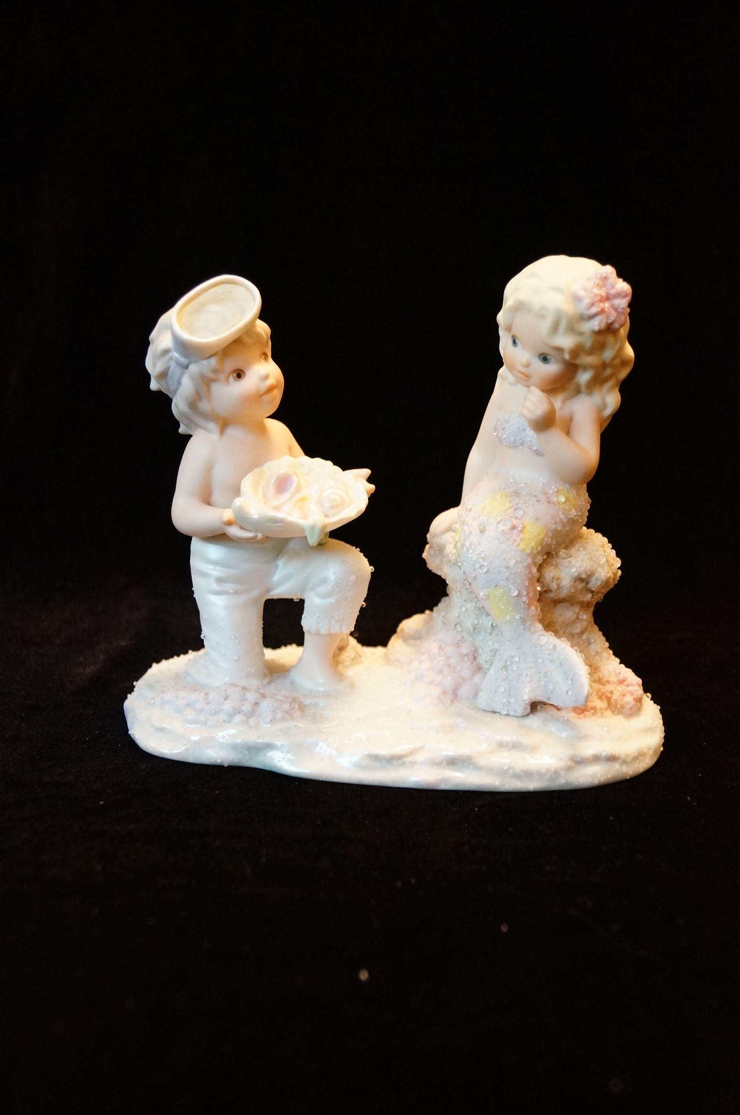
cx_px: 370
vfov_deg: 46.5
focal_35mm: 42
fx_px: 1299
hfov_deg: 31.8
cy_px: 558
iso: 3200
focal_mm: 28
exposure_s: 1/25
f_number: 4.5
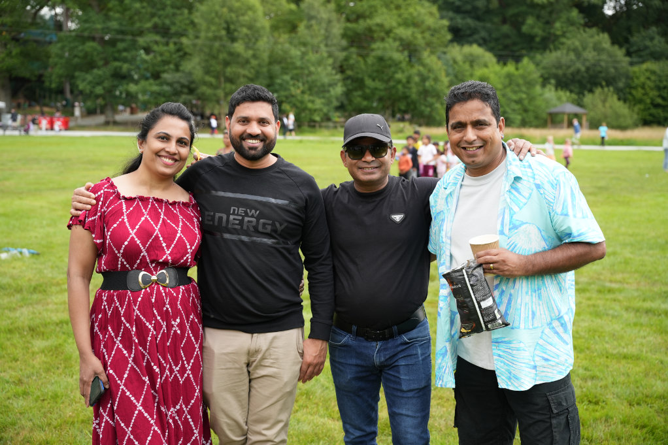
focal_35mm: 44
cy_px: 222
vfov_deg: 30.5
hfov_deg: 44.5
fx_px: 816
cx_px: 334
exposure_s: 1/800
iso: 400
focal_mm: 44
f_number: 3.5
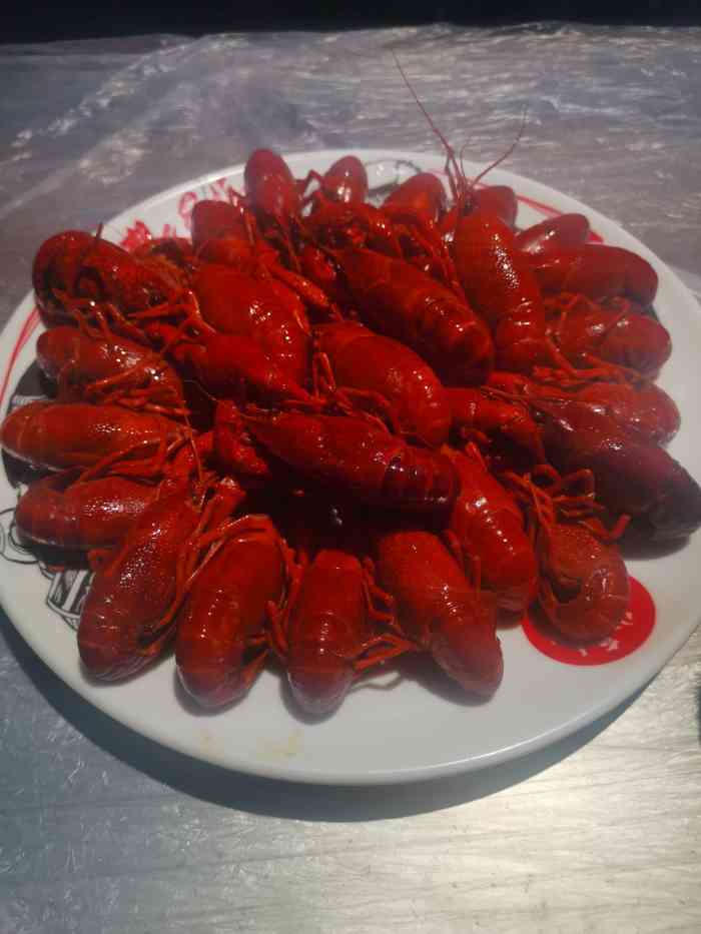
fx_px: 729
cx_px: 350
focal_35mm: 27
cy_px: 467
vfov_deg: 65.3
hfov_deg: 51.4
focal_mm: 5.58
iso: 50
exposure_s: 1/185
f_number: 1.8
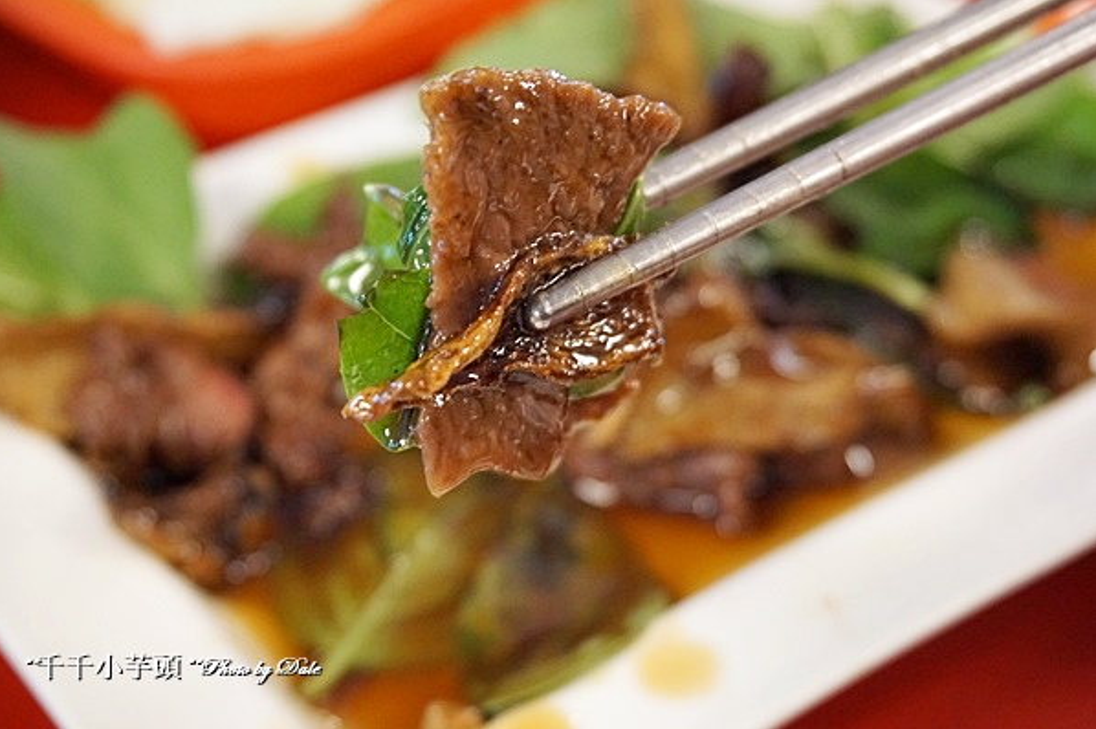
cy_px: 375
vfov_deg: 24.2
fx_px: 1704
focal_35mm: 56
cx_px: 532
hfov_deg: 35.7
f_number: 5.6
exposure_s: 1/60
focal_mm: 36
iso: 2500
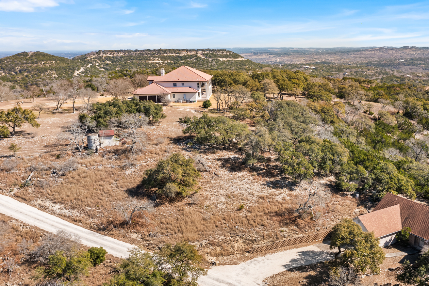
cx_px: 262
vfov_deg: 36.7
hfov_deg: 52.7
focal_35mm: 36
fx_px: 429
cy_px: 175
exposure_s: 1/320
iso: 100
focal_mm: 10.26
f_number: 5.6
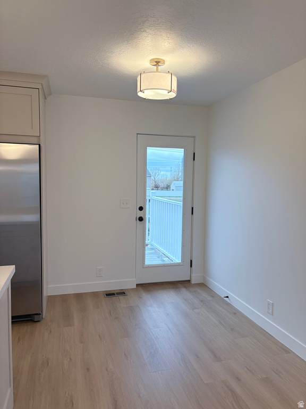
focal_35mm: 26
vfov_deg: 67.3
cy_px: 204
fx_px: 306
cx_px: 153
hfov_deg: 53.1
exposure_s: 1/228
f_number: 1.6
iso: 100
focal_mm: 5.96
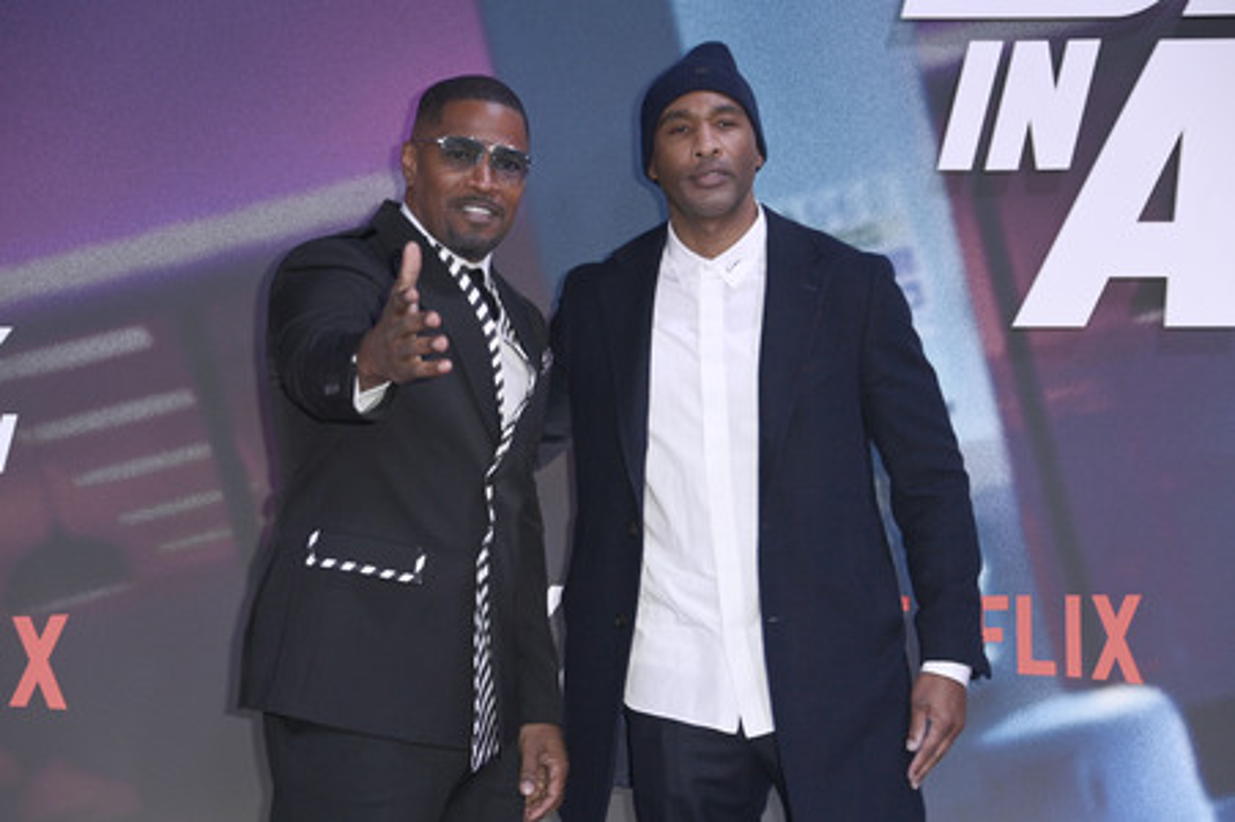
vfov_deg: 13.7
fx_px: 3428
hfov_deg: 20.4
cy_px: 411
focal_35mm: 100
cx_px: 618
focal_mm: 100
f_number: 5.6
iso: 1000
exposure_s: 1/250
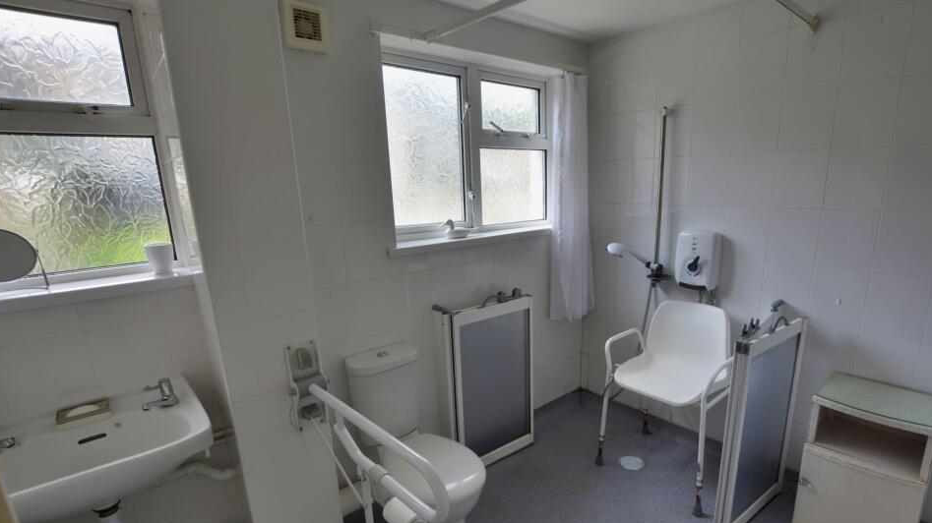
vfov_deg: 63.7
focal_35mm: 17
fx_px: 420
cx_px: 495
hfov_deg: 95.8
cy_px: 289
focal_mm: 10
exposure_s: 1/160
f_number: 6.3
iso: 200
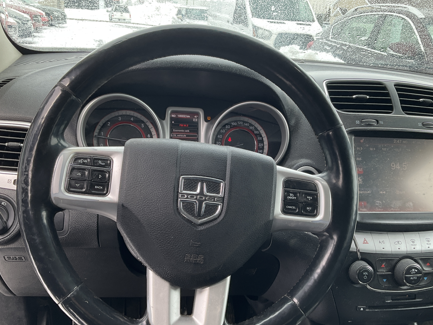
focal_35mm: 34
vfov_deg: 41.7
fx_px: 425
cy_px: 179
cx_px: 227
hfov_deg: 53.9
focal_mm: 3
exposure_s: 1/147
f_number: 1.8
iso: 20
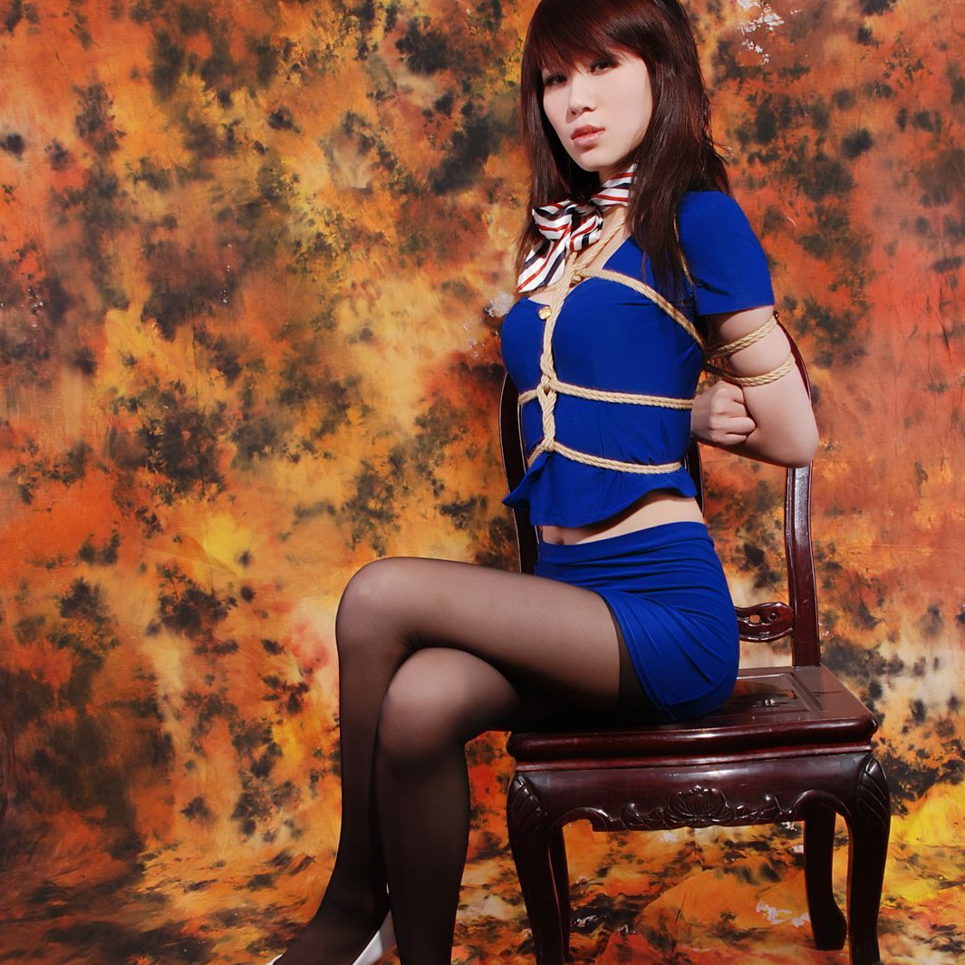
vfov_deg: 36.7
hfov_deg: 36.8
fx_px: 1451
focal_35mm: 46
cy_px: 557
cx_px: 481
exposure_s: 1/6
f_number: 9
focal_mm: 24
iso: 100
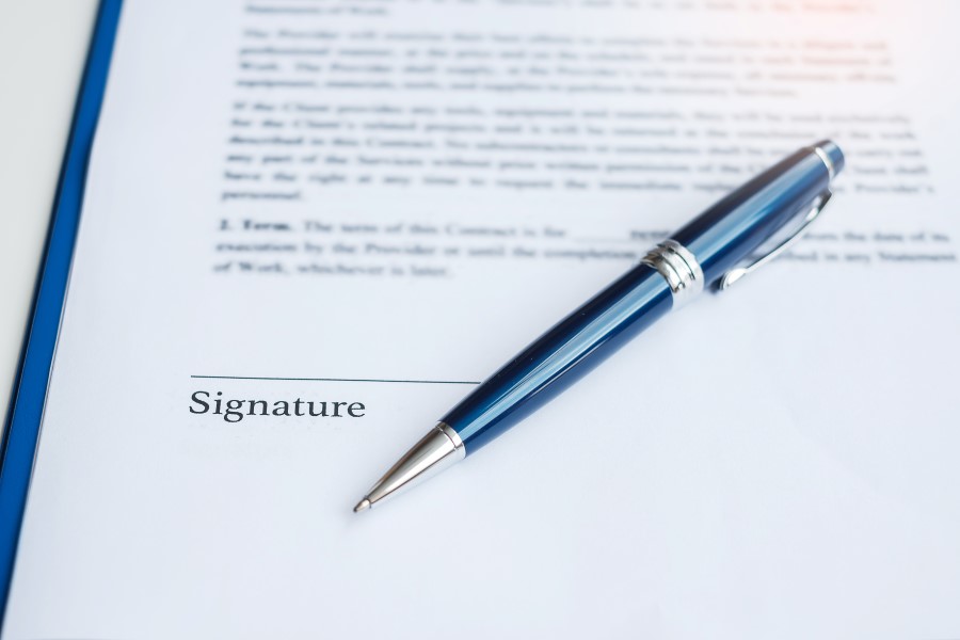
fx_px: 1413
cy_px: 320
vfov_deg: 25.5
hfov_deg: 37.5
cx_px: 480
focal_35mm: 53
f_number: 4
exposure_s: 1/125
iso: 200
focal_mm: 35
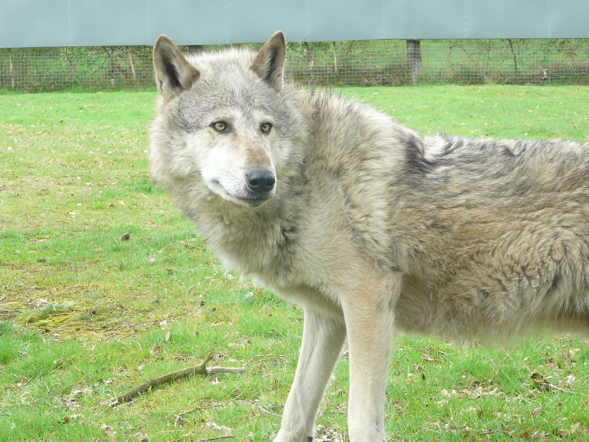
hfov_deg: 15.3
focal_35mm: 129
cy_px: 221
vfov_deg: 11.5
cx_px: 294
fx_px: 2195
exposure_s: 1/60
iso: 100
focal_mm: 13.3
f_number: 3.2
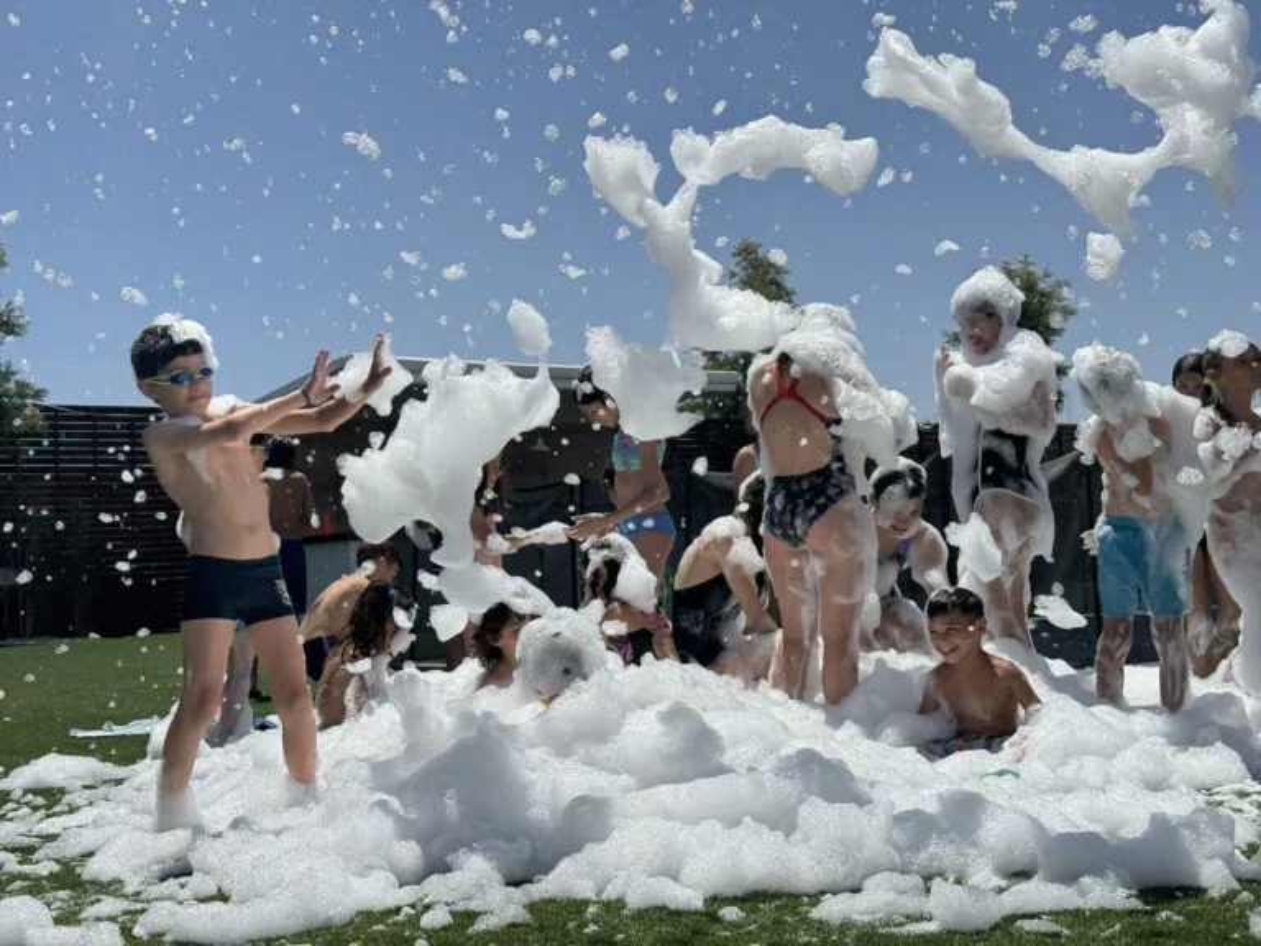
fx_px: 1749
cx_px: 630
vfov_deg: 30.3
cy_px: 473
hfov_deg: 39.7
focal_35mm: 48
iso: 80
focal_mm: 6.76
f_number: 1.78
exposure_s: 1/12500
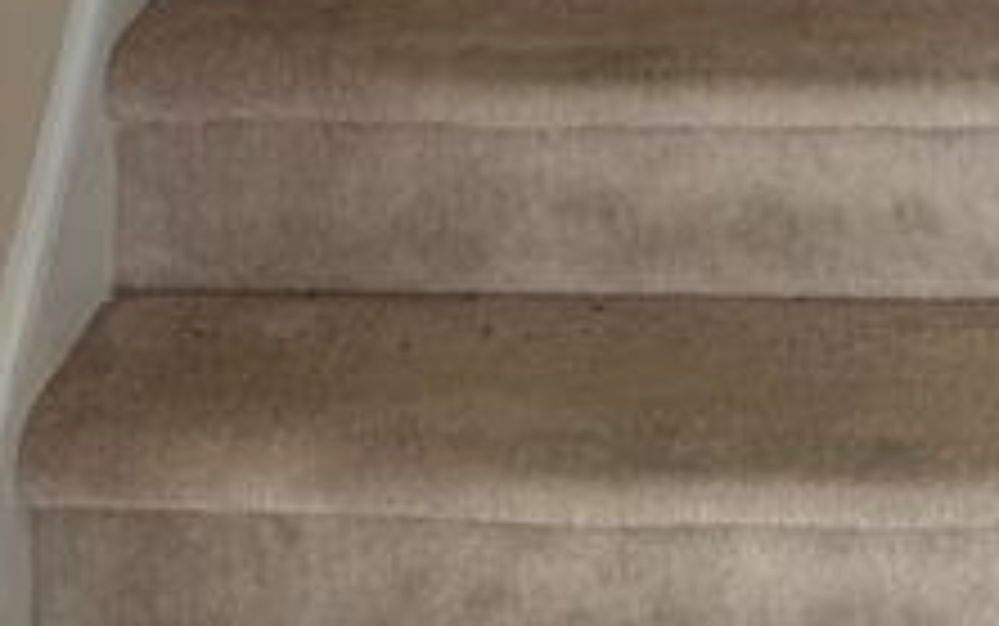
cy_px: -491
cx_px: 711
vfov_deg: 13.4
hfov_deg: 23.4
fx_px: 2397
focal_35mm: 88
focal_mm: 6.76
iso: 125
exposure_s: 1/60
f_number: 1.78
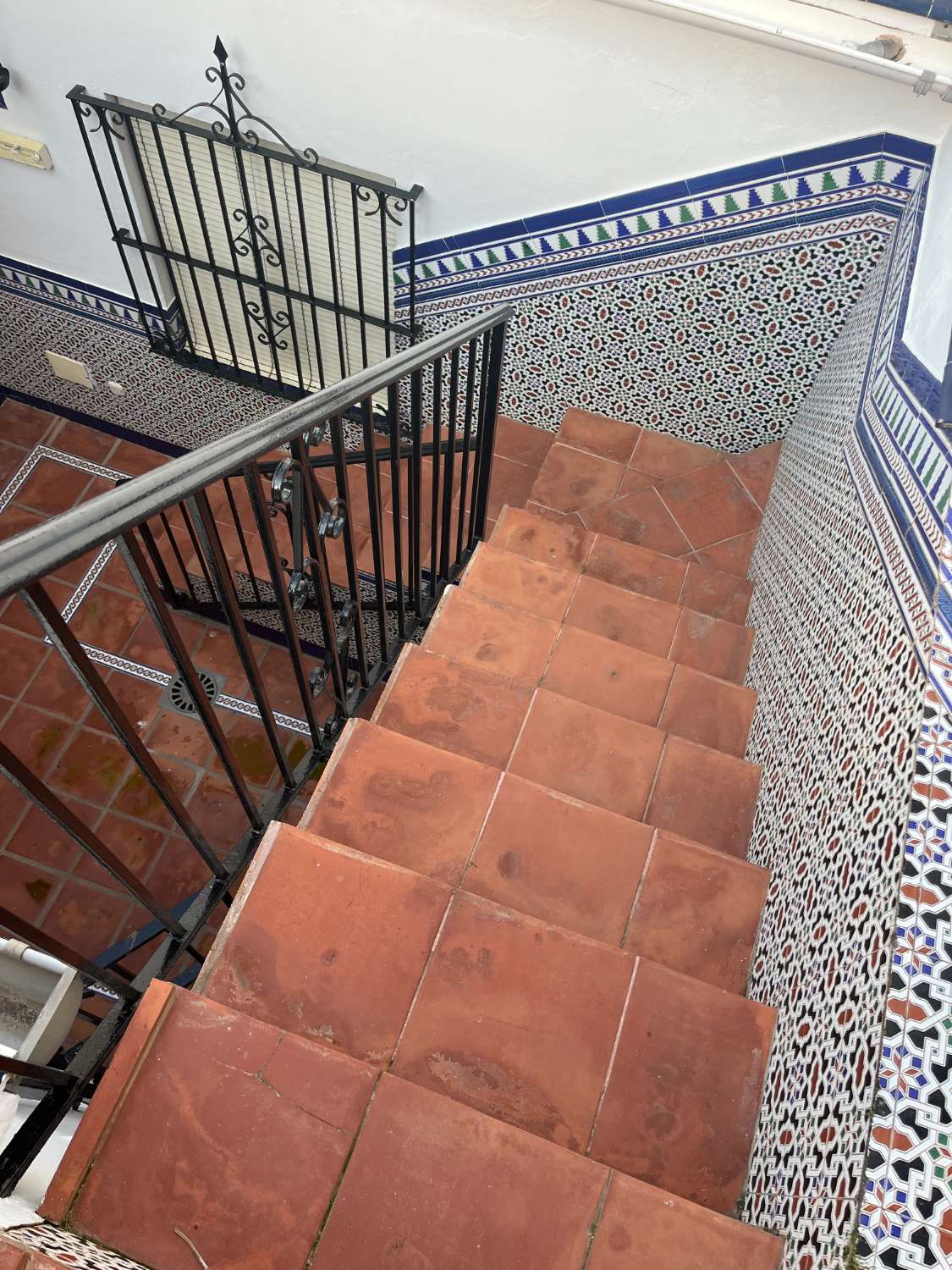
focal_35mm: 26
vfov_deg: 67.3
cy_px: 635
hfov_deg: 53.1
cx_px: 476
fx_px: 953
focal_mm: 5.1
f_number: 1.6
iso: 50
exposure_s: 1/350
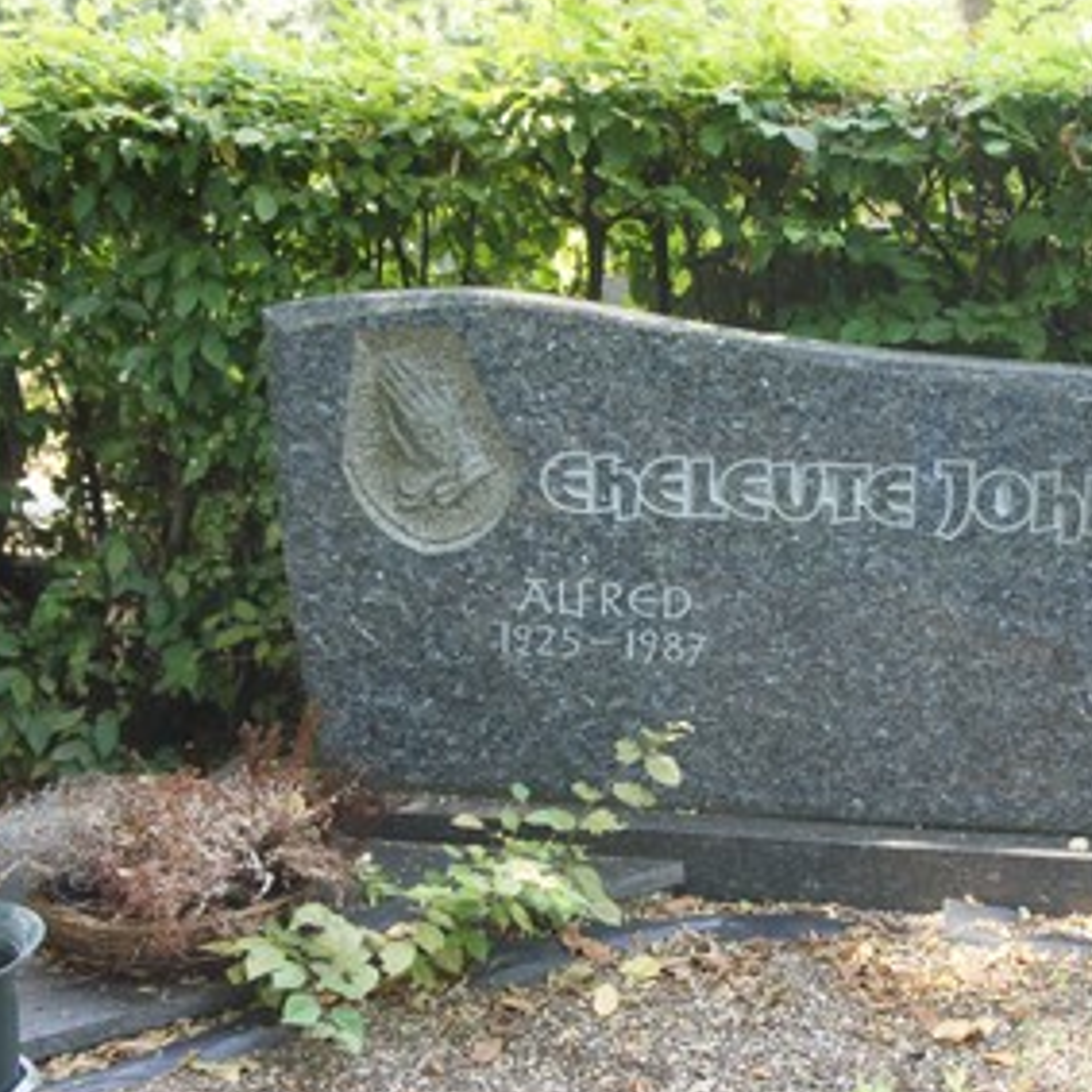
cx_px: 714
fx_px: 1702
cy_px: 560
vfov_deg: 35.6
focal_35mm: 48
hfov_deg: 35.3
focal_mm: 23
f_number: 4.5
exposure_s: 1/250
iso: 1000
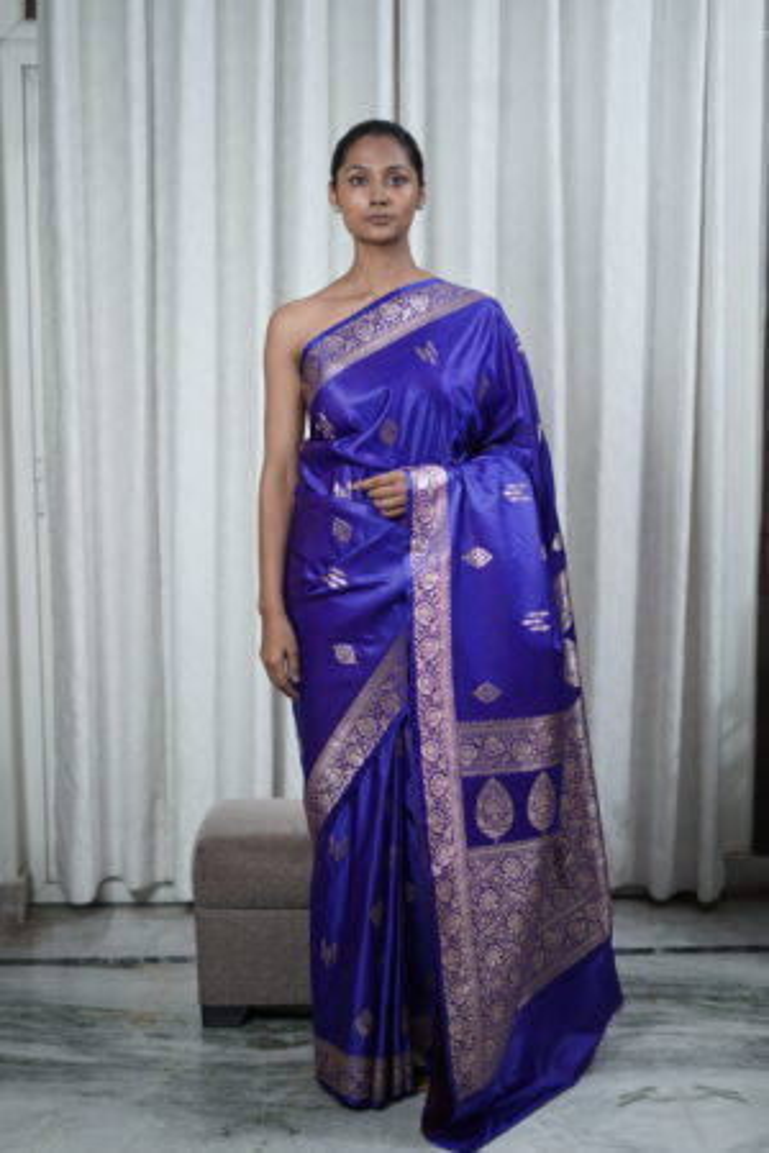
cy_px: 576
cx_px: 384
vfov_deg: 39.6
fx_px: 1602
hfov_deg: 27.0
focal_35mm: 50
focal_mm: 50
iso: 320
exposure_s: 1/100
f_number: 1.8
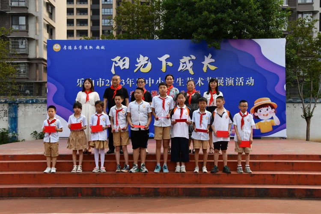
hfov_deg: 45.4
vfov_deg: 31.2
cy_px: 107
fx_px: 383
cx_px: 160
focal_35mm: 43
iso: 100
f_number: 7.1
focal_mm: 29
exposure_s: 1/200
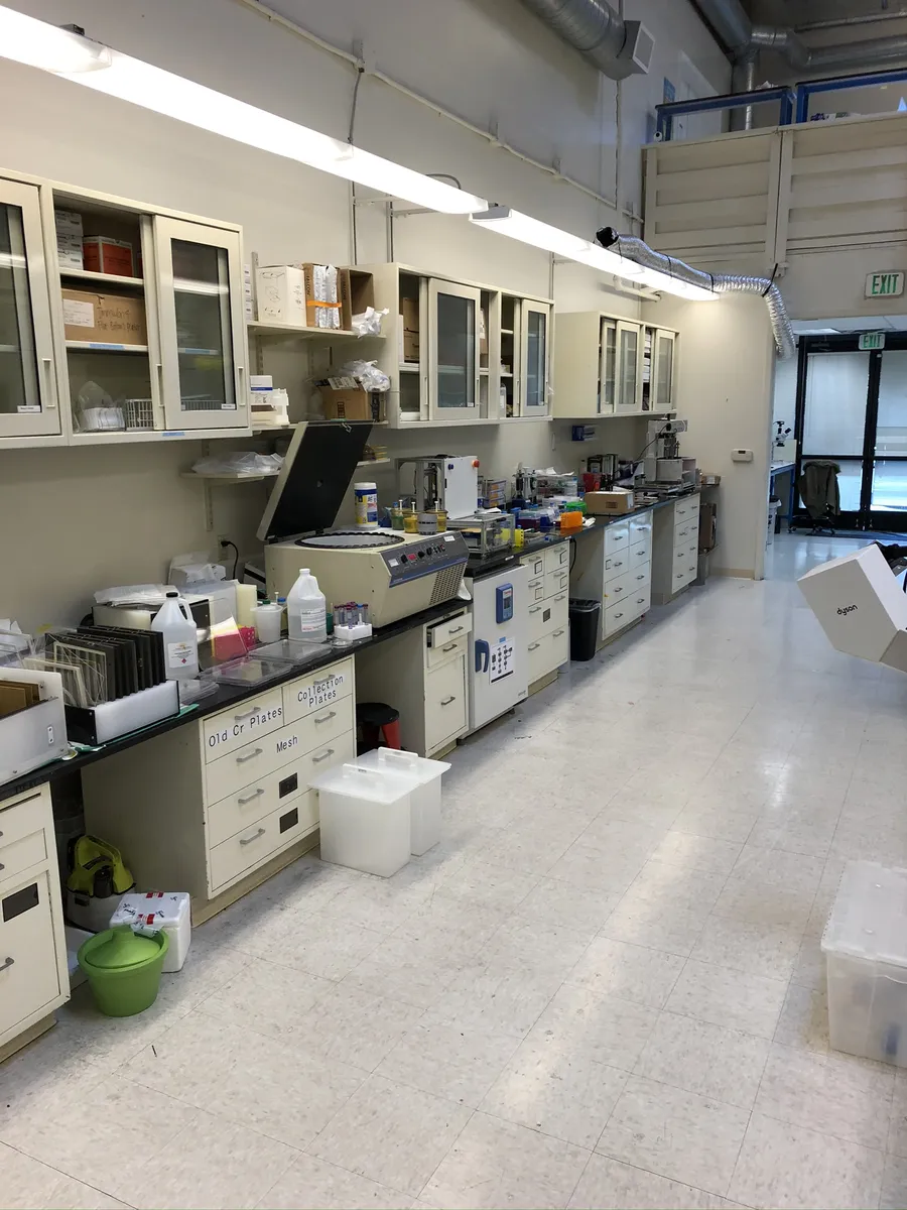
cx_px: 454
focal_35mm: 28
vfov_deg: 63.4
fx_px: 978
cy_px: 605
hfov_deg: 49.7
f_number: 1.8
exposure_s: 1/40
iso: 25
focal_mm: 3.99
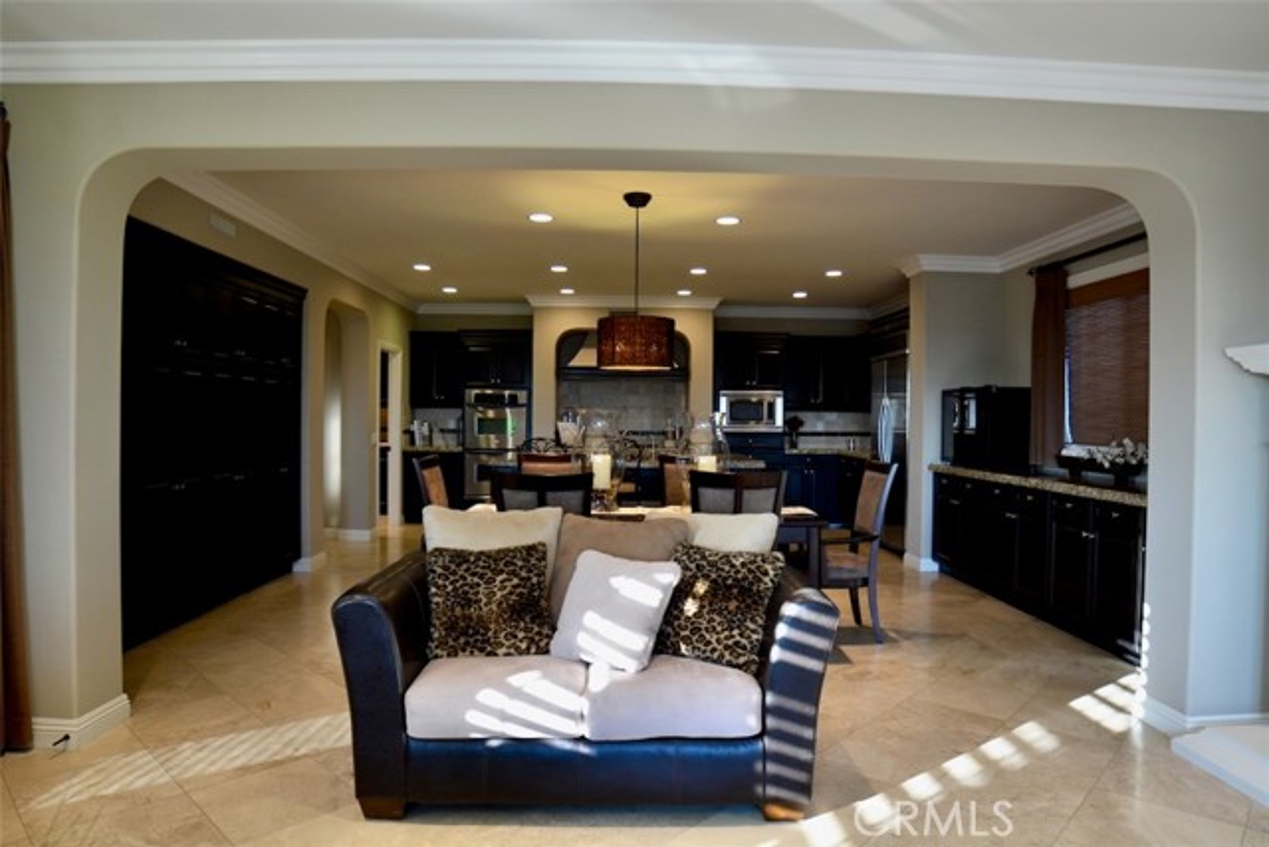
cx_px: 634
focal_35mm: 21
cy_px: 424
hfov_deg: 81.2
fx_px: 740
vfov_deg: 59.5
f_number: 4
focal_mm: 14
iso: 400
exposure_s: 1/60
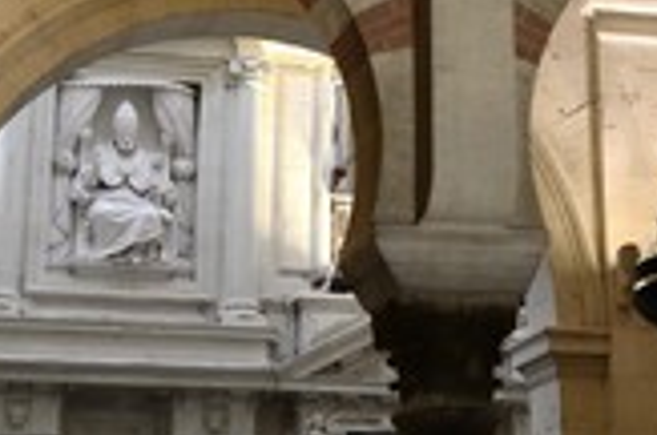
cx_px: 367
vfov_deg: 10.8
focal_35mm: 124
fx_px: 2259
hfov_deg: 16.5
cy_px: -109
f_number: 5.6
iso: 1600
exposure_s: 1/25
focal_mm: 48
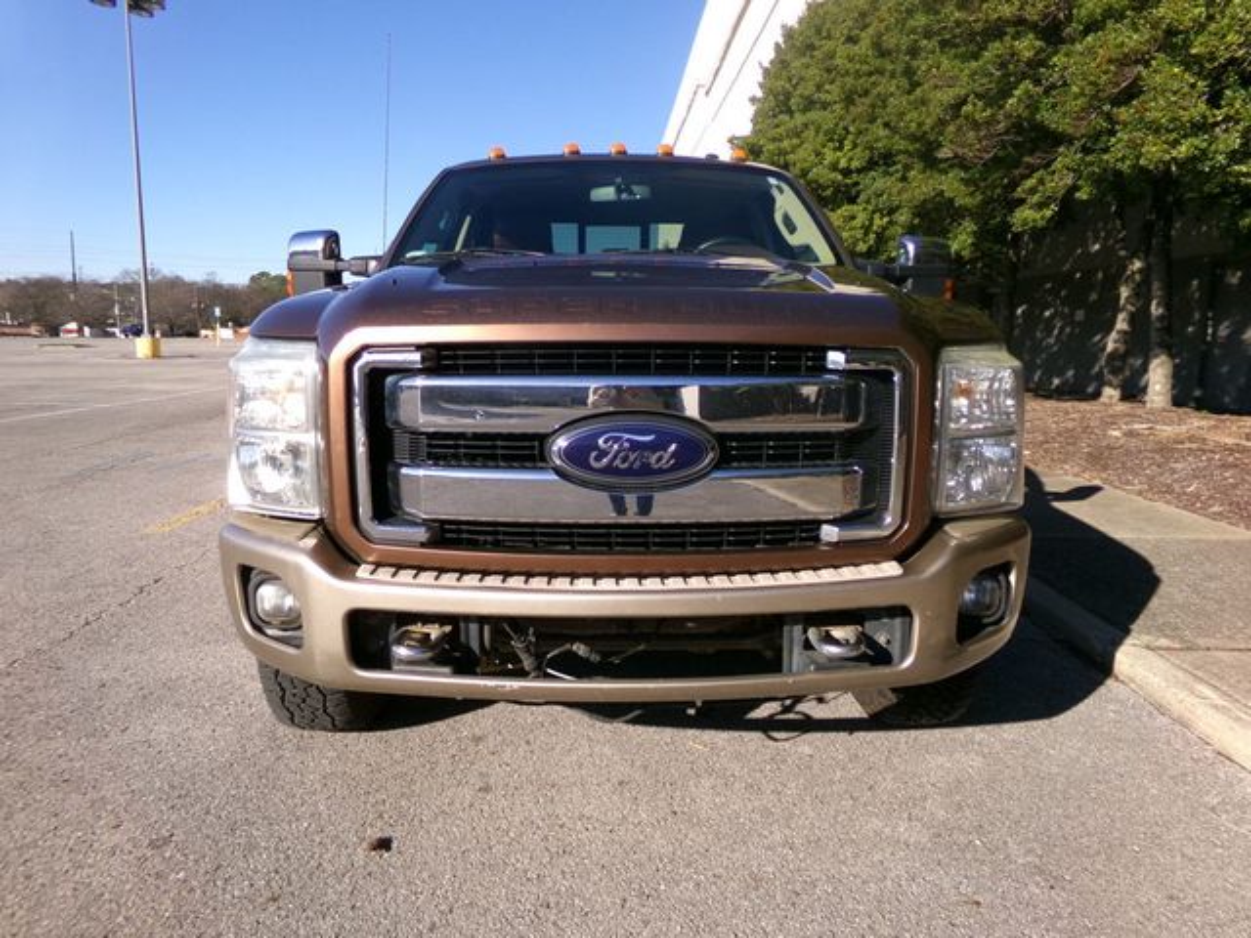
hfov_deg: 71.6
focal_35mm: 24
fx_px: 867
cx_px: 626
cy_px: 469
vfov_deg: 56.8
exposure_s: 1/550
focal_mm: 4.3
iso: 100
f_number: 3.7
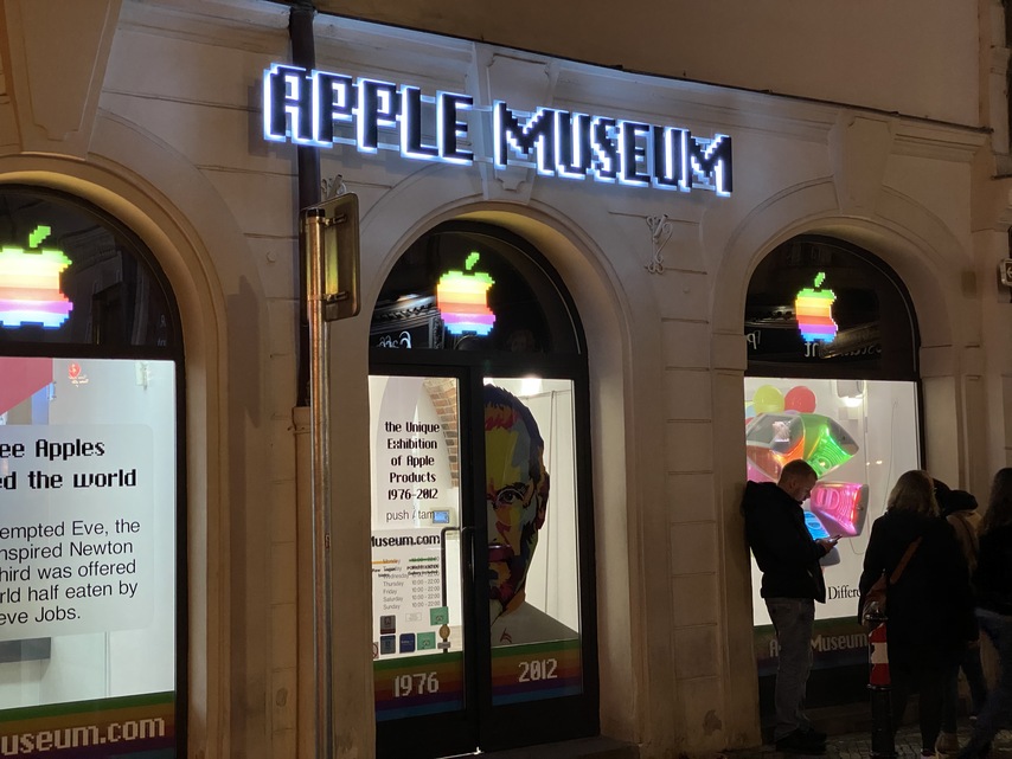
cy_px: 380
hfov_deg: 36.8
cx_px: 506
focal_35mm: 52
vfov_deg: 28.0
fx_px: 1521
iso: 640
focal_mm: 6
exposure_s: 1/25
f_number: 2
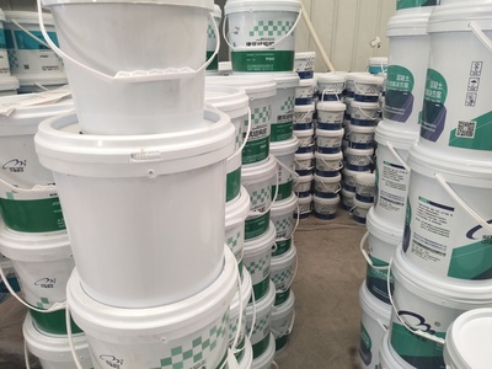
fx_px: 370
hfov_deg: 67.3
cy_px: 184
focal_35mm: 26
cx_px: 246
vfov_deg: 53.1
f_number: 2
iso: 125
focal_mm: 3.88
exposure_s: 1/50
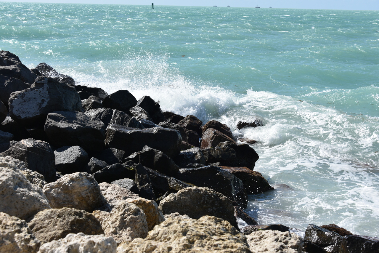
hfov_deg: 34.5
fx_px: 611
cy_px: 126
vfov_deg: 23.4
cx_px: 190
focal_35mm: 58
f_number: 9
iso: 100
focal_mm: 58
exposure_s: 1/320
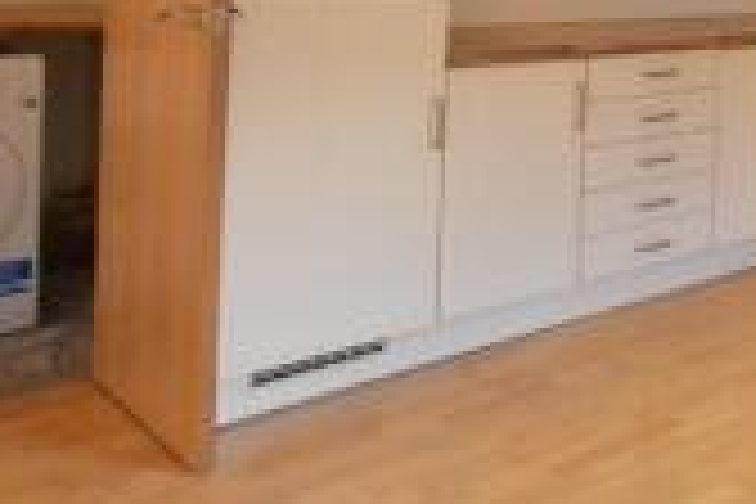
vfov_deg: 24.6
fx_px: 1071
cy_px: -61
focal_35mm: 51
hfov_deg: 34.3
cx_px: 806
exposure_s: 1/60
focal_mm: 12
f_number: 14
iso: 3200
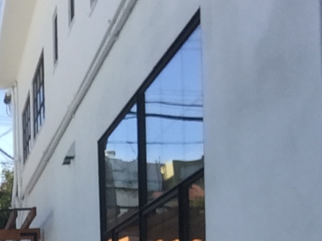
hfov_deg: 22.3
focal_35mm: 81
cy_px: 312
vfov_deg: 17.1
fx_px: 753
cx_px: -63
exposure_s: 1/658
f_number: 2.2
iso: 32
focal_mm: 2.65
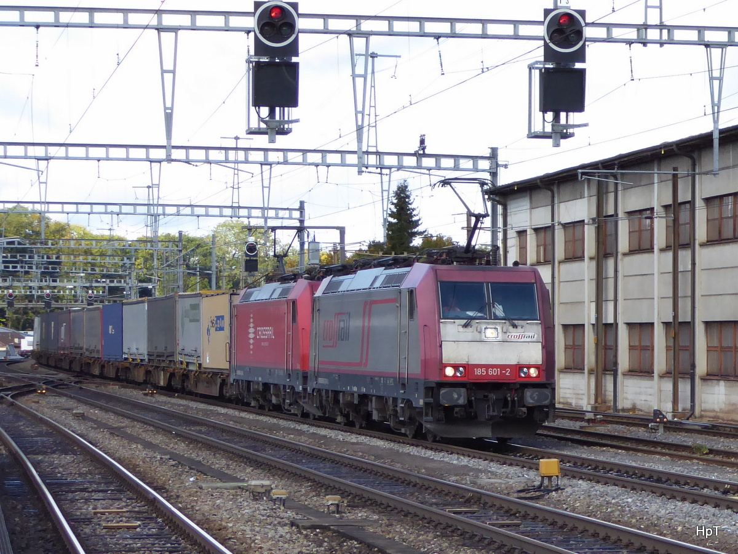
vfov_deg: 18.7
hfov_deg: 24.7
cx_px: 369
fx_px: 1684
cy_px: 277
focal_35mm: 79
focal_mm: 14.1
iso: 320
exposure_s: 1/500
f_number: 4.7
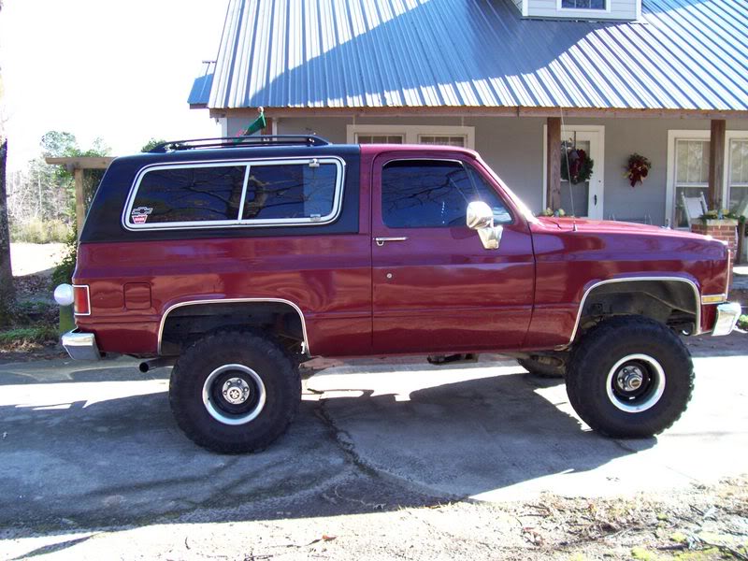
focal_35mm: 34
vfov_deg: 41.8
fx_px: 735
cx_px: 374
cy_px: 280
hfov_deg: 54.0
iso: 80
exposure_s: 1/165
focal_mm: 5.6
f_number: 2.7
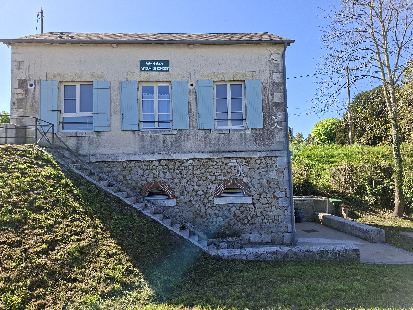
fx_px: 274
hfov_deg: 73.9
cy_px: 155
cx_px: 206
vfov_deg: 58.9
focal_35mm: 23
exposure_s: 1/1198
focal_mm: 5.54
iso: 50
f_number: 1.8
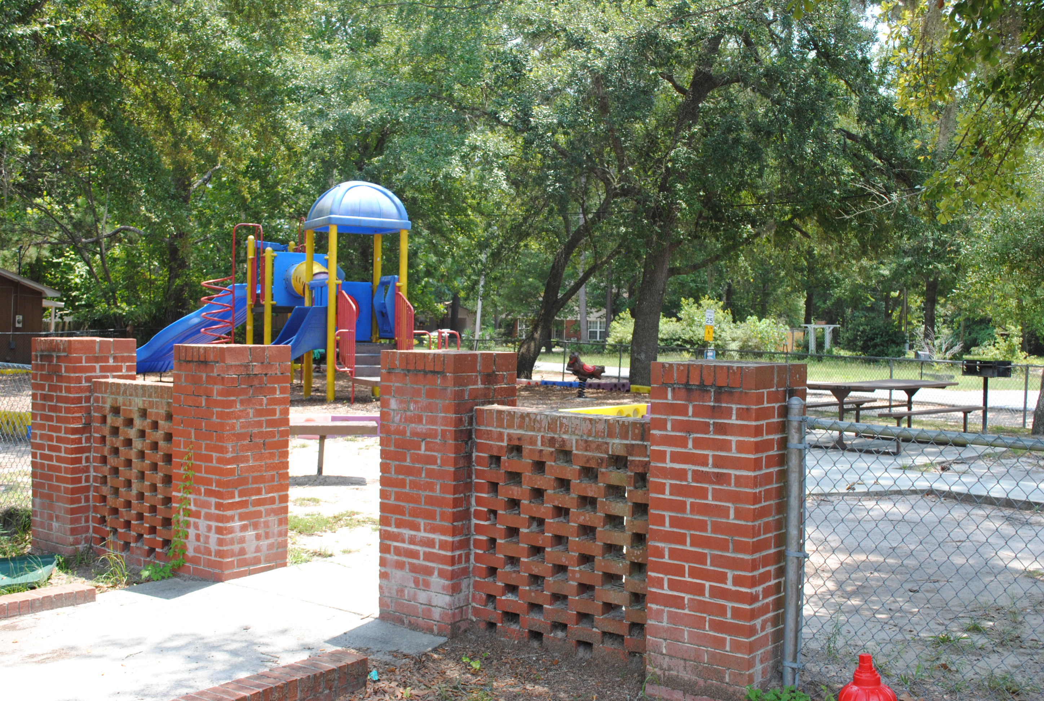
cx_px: 522
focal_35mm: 39
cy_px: 350
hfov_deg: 49.5
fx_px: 1133
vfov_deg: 34.4
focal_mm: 26
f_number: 8
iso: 400
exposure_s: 1/200
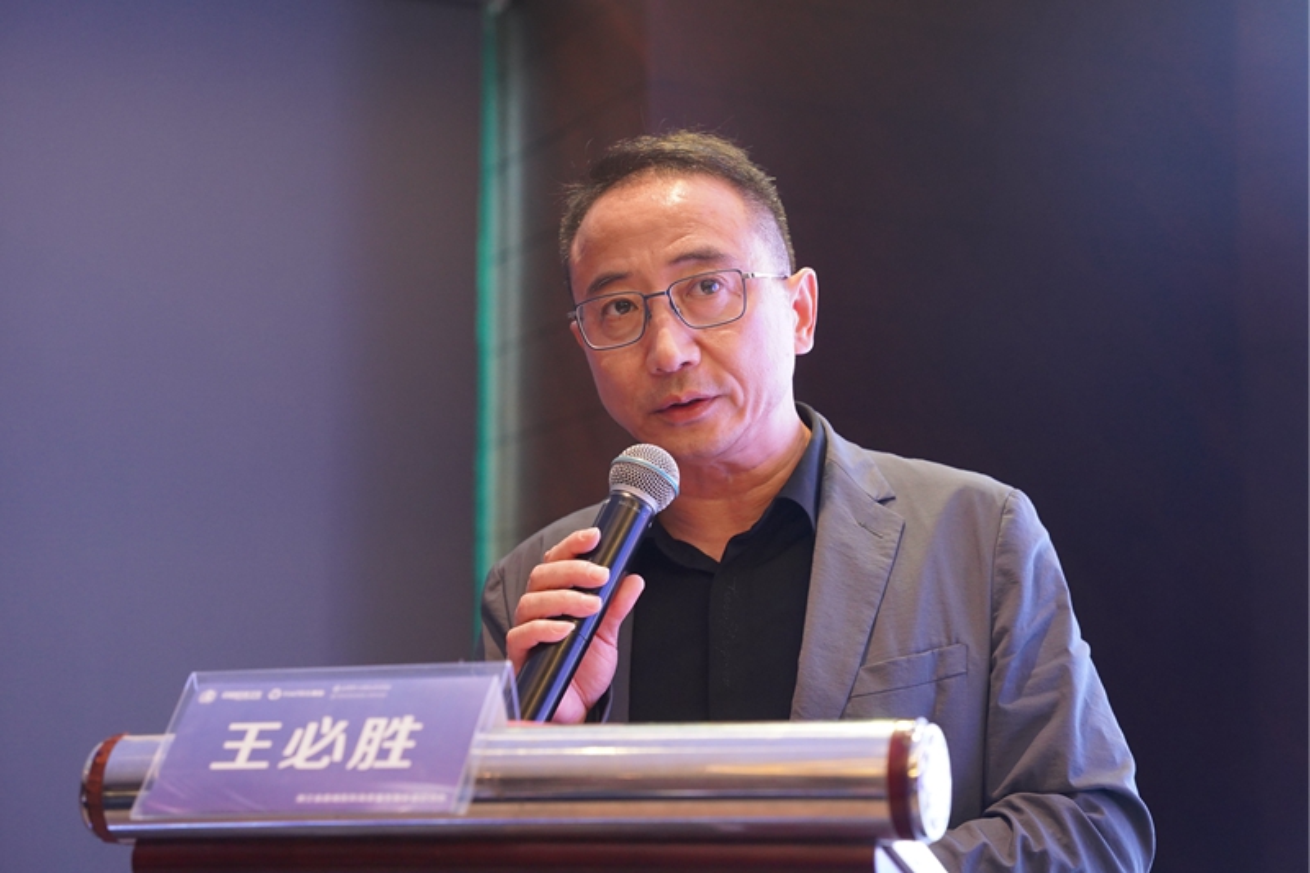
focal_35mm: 64
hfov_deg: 31.6
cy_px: 436
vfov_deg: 21.3
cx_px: 655
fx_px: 2317
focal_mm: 63.7
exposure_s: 1/160
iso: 3200
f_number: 4
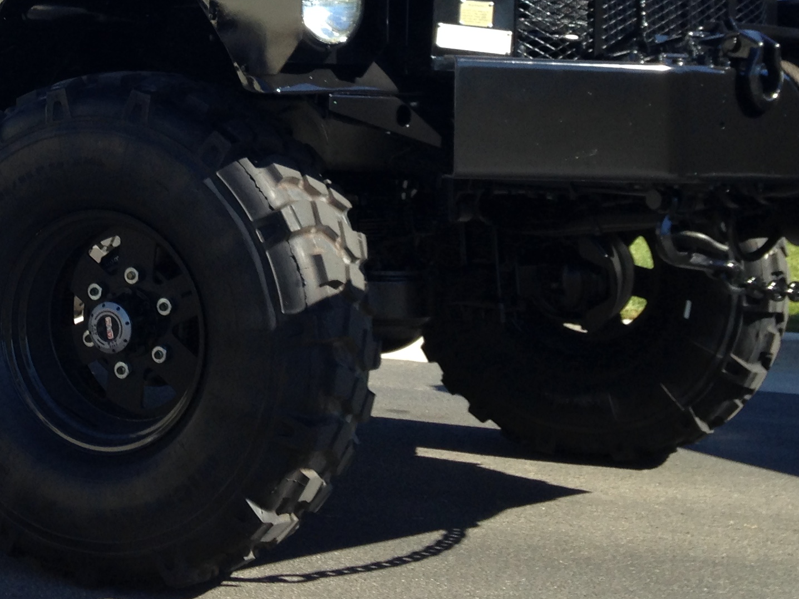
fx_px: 1731
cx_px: 205
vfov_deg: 18.9
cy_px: -43
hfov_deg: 25.7
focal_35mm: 75
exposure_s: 1/623
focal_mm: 4.12
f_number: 2.4
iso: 50
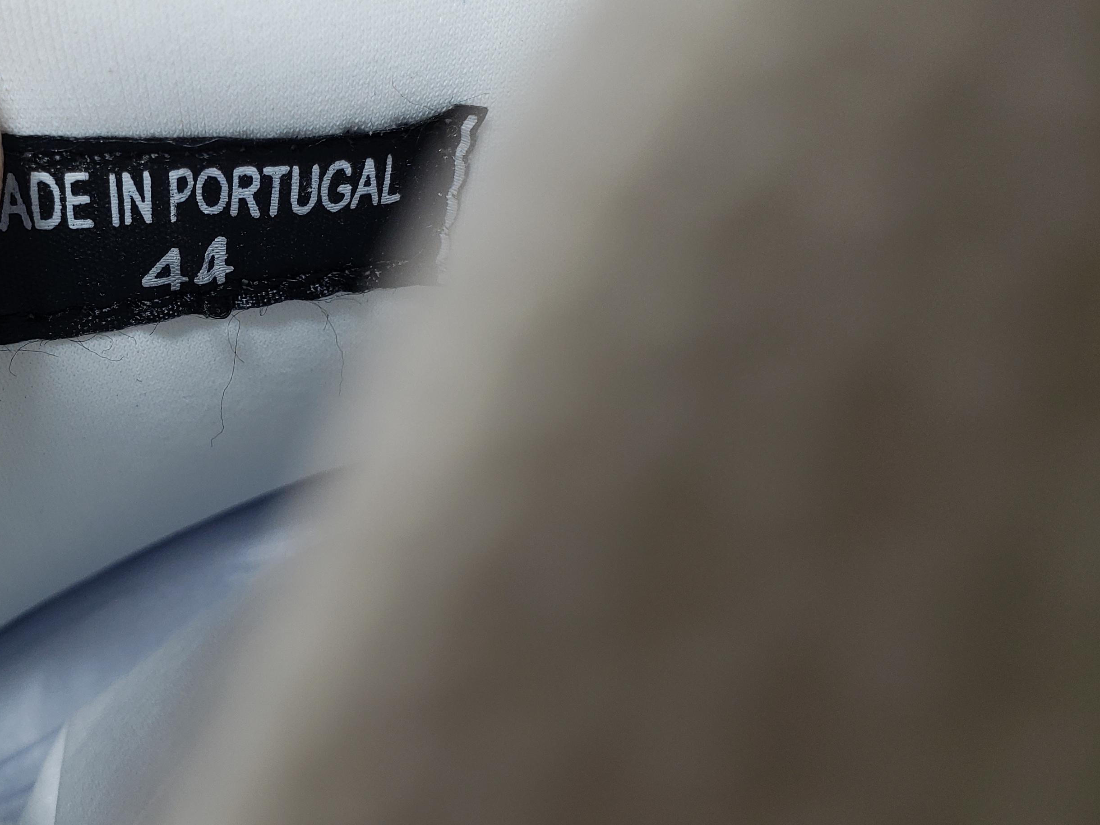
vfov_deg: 33.5
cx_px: 198
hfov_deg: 41.7
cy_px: 340
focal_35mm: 43
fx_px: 1366
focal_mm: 4.3
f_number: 2.4
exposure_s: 1/140
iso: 50
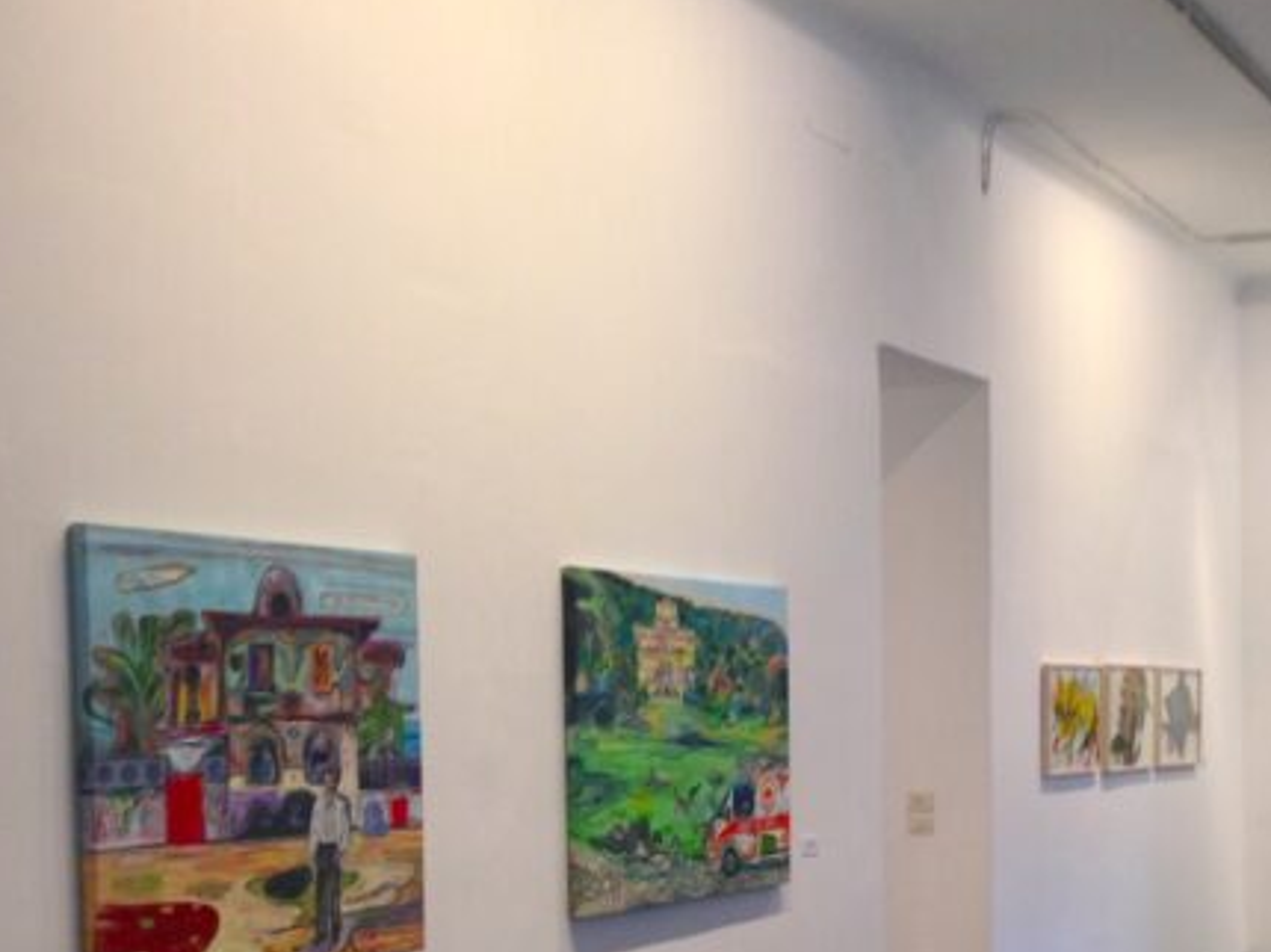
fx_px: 2165
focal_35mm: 59
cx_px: 1005
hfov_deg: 31.9
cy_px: 786
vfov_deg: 24.3
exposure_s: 1/20
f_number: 2.4
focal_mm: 4.12
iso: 100
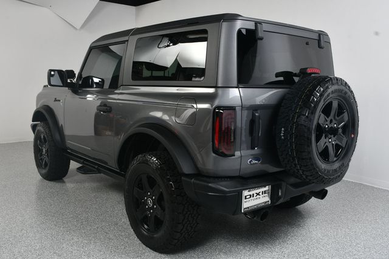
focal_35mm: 34
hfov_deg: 55.8
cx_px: 194
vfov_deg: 38.8
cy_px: 130
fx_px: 367
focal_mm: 23
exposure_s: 1/160
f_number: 10
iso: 100
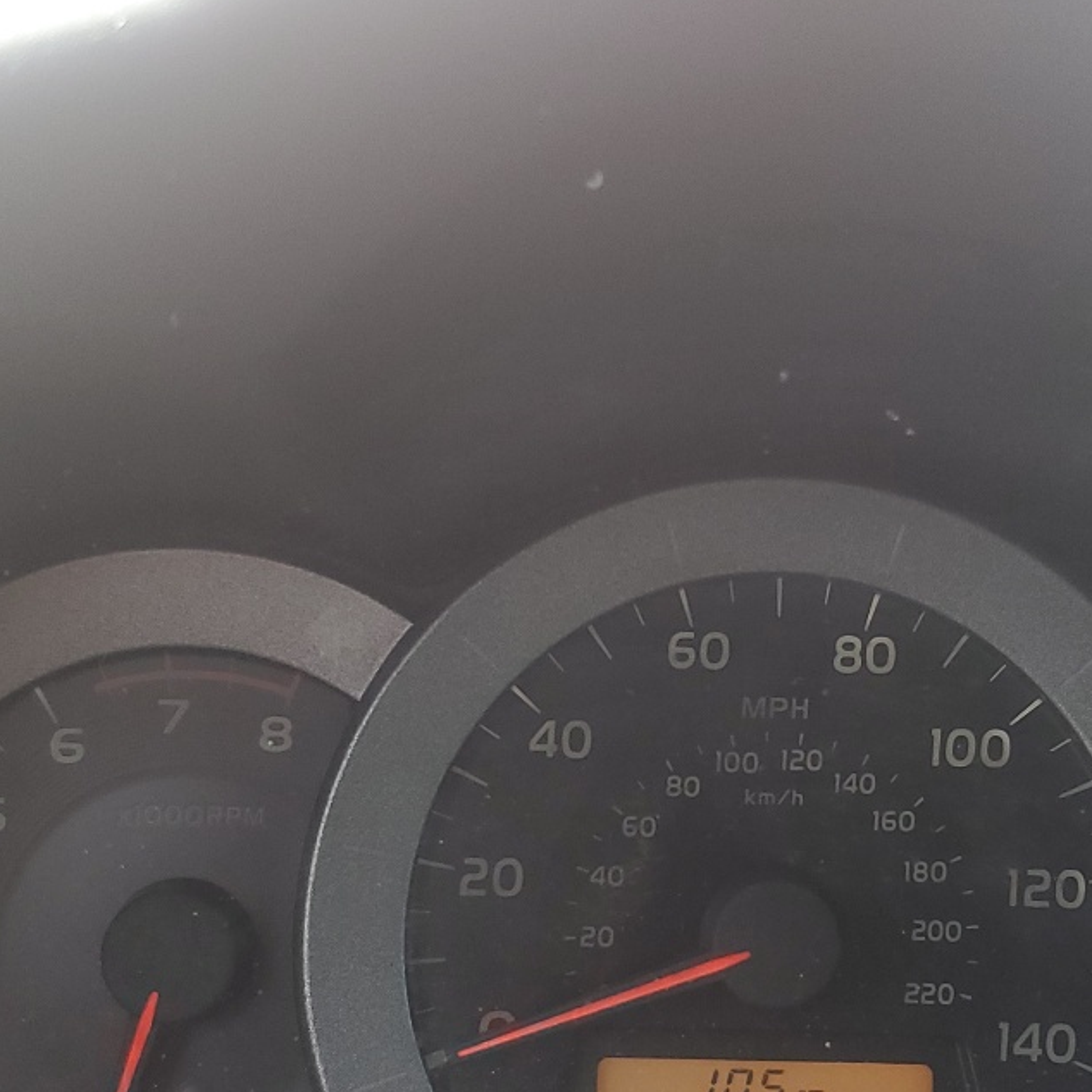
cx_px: 698
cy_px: 734
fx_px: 2070
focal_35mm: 58
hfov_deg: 29.4
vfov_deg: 29.3
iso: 62
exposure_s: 1/120
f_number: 1.5
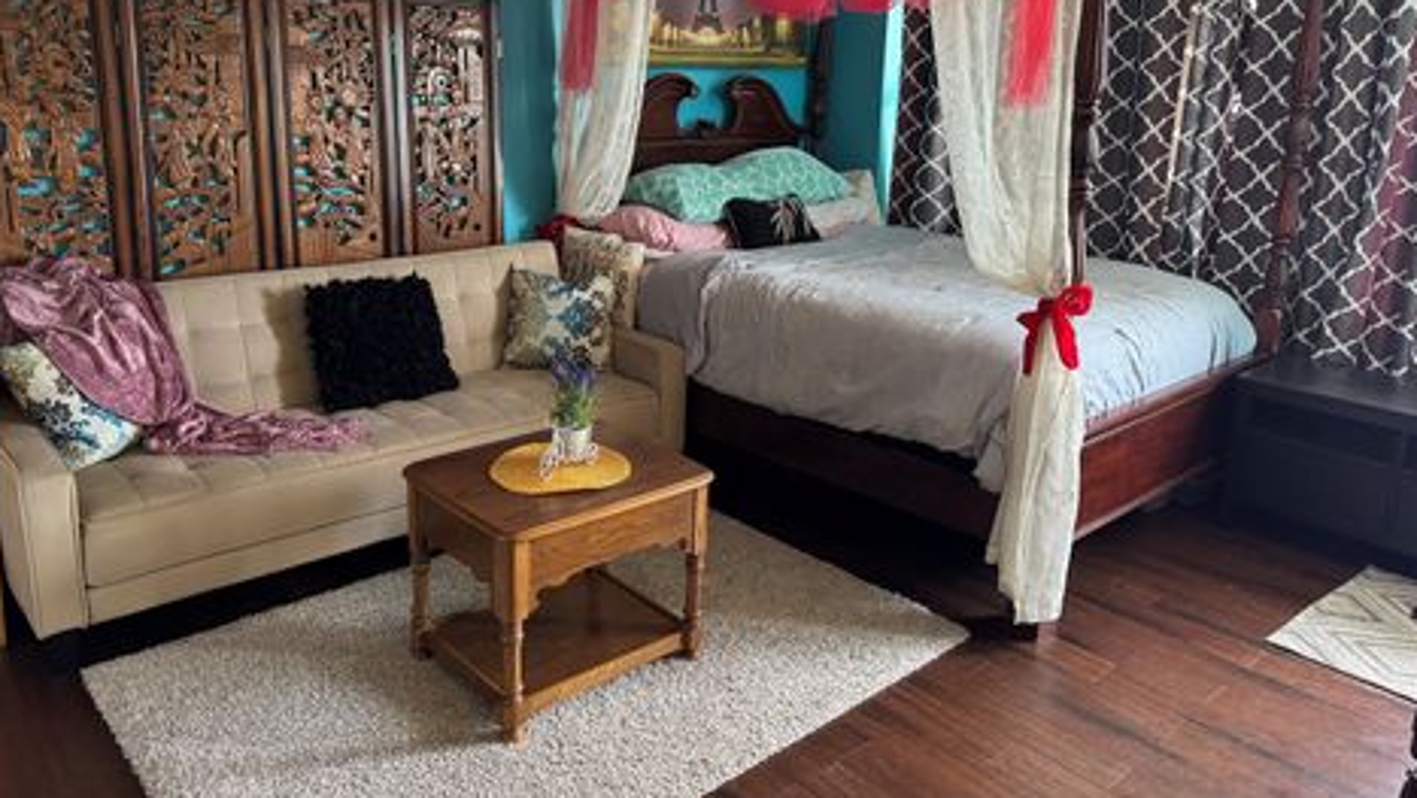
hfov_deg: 67.9
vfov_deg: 41.3
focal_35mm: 28
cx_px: 680
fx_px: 1052
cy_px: 308
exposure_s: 1/60
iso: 640
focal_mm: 6.76
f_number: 1.78
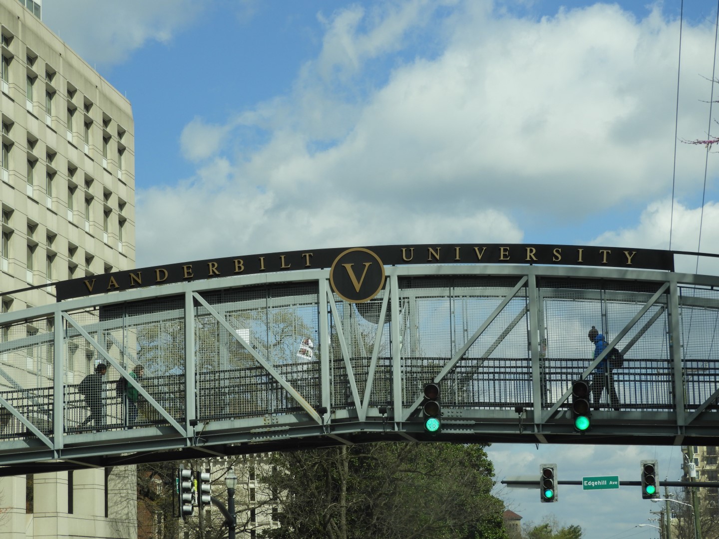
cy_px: 270
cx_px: 360
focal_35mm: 95
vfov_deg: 15.6
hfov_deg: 20.7
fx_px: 1973
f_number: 4.8
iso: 100
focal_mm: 17
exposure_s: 1/800
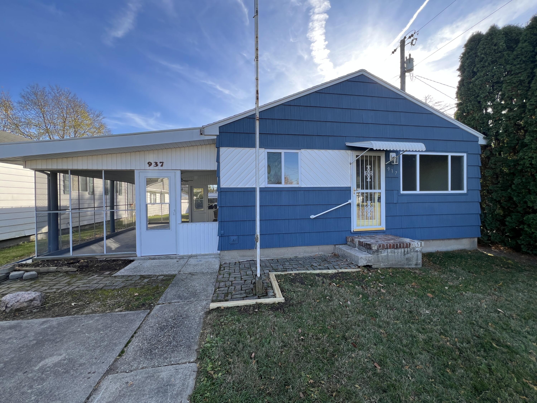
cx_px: 268
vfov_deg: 89.9
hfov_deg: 106.2
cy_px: 202
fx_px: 202
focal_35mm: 13
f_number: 1.8
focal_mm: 1.57
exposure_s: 1/344
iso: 32
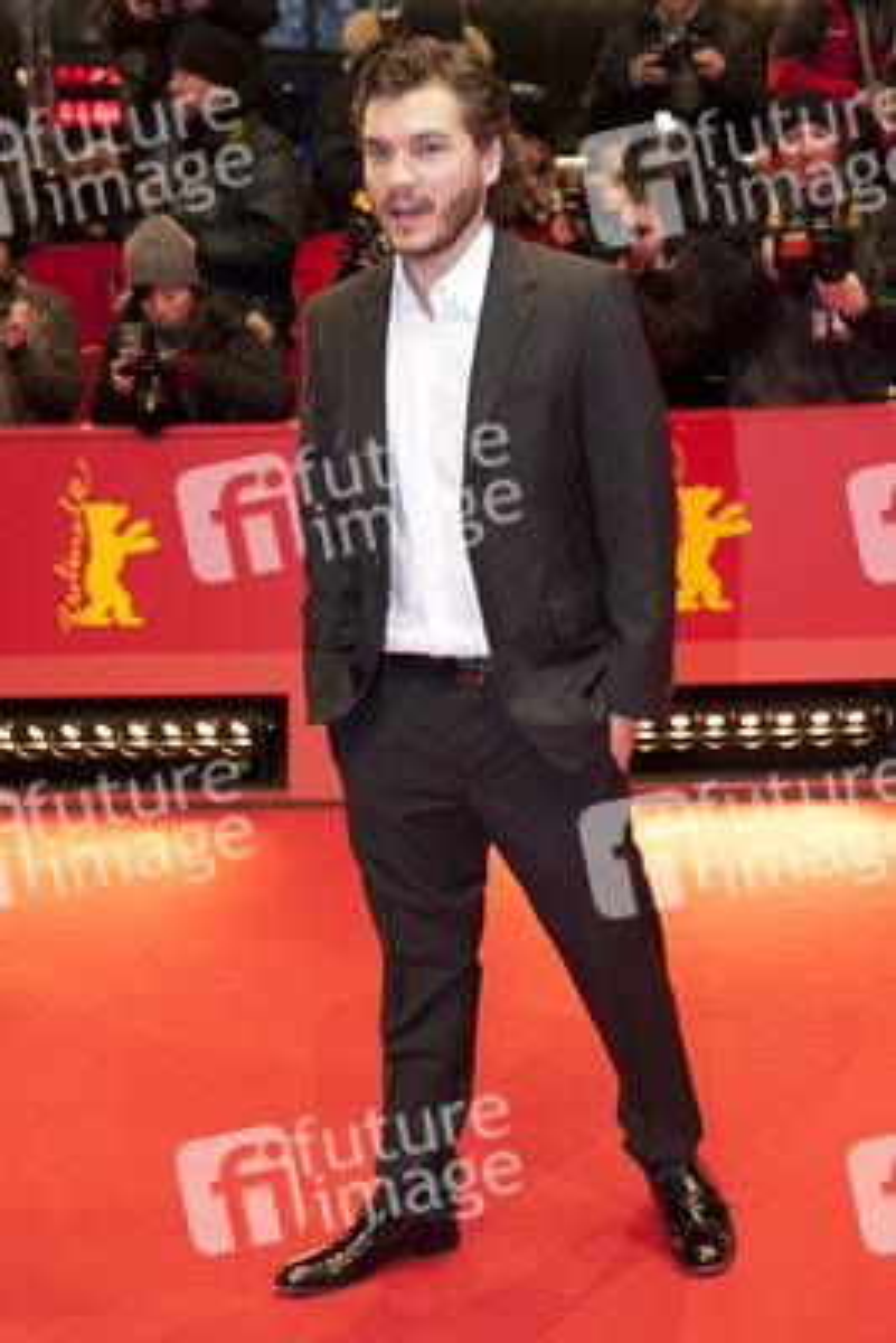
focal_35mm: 56
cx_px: 448
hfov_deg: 24.2
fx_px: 2089
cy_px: 672
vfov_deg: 35.6
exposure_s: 1/160
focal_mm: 56
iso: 1000
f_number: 4.5
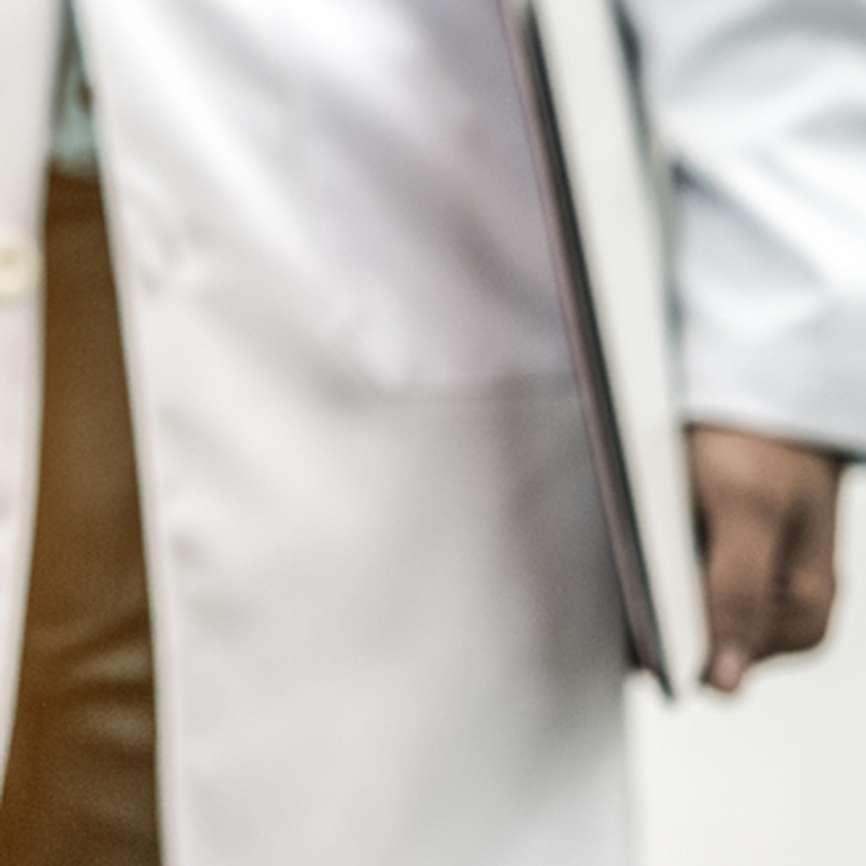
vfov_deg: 9.9
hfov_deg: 9.4
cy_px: 463
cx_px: -688
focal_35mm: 177
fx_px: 5010
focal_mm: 55
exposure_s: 1/400
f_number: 2.8
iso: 320
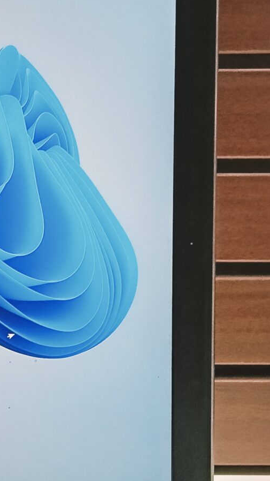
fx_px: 1069
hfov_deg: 13.5
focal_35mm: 84
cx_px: -146
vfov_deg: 25.3
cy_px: 228
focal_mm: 3.98
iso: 500
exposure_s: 1/30
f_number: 1.8
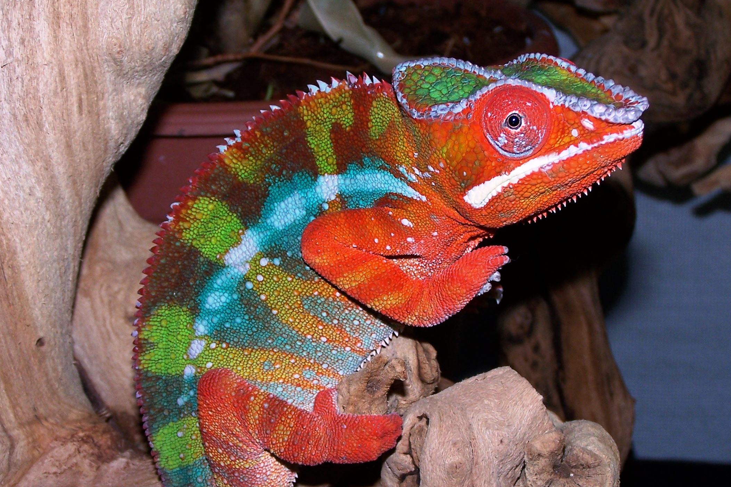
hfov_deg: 23.1
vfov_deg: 15.5
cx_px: 353
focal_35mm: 88
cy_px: 273
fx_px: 1786
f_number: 3.2
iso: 80
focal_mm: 11.5
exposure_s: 1/80
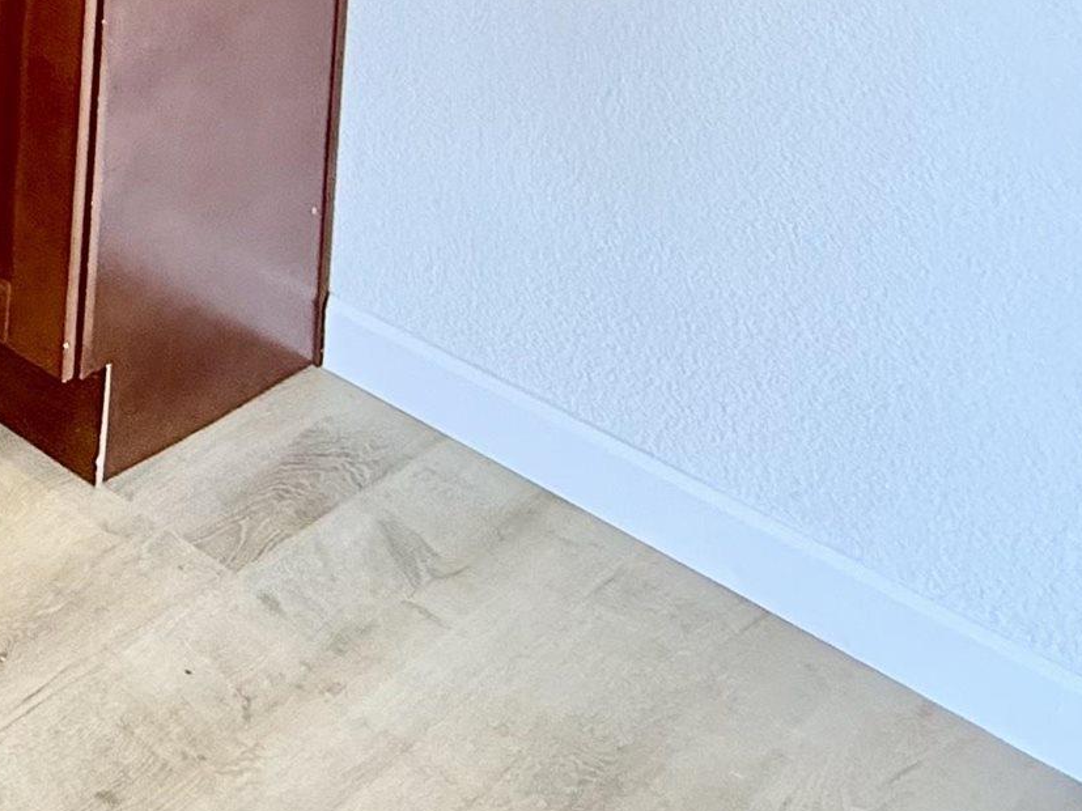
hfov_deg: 25.1
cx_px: -642
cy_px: -594
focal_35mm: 52
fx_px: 1625
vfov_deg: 20.8
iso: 200
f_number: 2.2
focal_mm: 2.22
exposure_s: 1/120
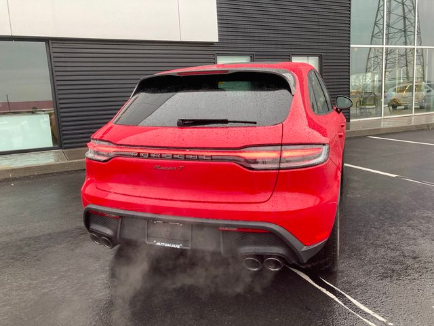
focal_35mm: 28
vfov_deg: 49.7
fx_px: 351
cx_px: 217
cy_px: 163
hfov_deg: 63.4
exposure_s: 1/100
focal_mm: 3.99
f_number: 1.8
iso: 64
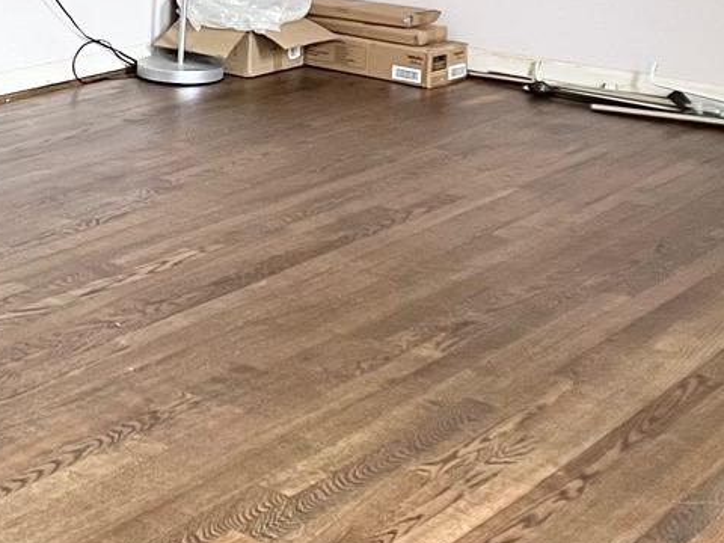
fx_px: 2322
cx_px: -21
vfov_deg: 13.2
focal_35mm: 111
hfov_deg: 17.3
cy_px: 32
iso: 100
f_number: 1.5
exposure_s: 1/60
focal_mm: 5.7
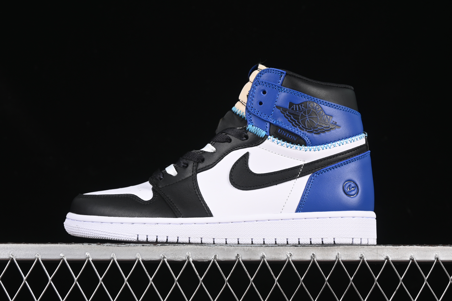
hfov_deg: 27.0
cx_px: 226
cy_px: 150
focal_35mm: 75
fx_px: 942
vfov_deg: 18.2
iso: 160
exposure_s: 1/60
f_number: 7.1
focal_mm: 50
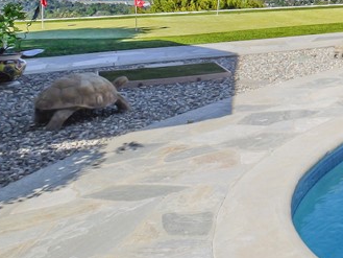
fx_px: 555
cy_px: -37
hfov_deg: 25.5
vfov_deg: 24.1
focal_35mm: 56
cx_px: 518
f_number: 14
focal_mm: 9
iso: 320
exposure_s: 1/200
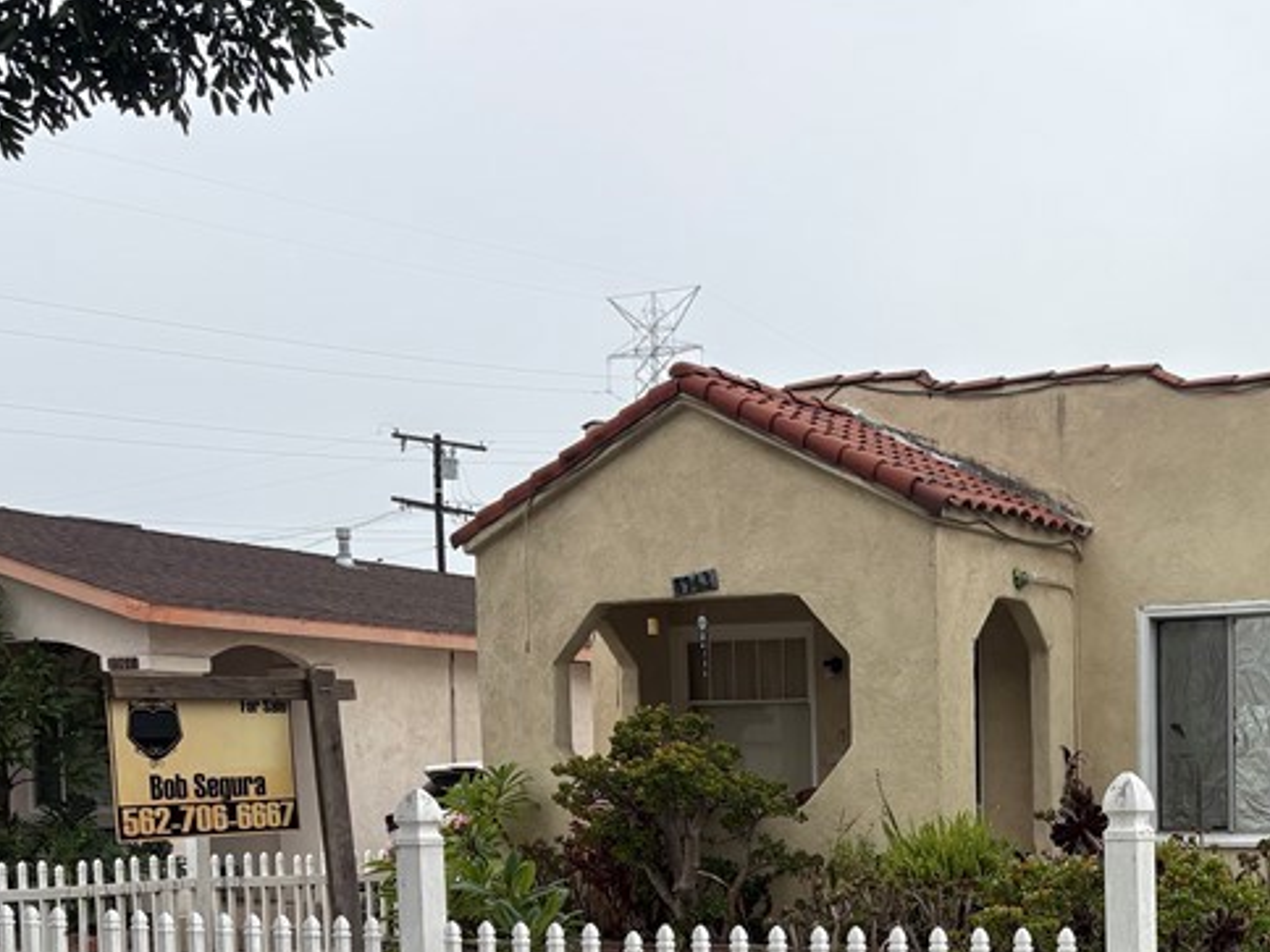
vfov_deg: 25.3
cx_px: 1189
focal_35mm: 55
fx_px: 2018
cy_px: 952
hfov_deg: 32.8
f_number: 1.6
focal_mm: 5.96
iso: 50
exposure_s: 1/1032
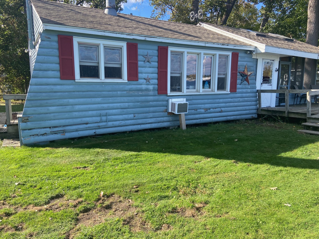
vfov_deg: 53.1
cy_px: 120
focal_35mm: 26
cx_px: 160
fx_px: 240
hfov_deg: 67.3
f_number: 1.8
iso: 32
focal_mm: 4.25
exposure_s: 1/651
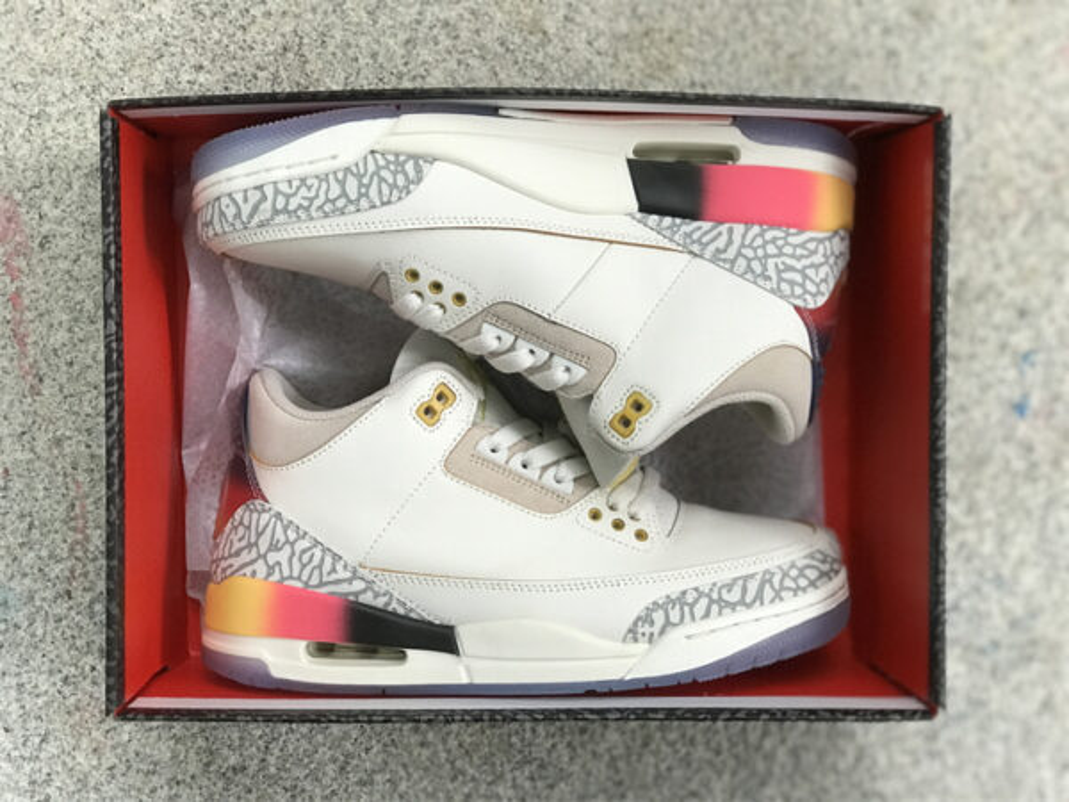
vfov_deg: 25.7
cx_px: 534
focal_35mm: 57
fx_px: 1760
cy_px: 401
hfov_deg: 33.8
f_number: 2.8
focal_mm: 6.6
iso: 100
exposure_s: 1/50
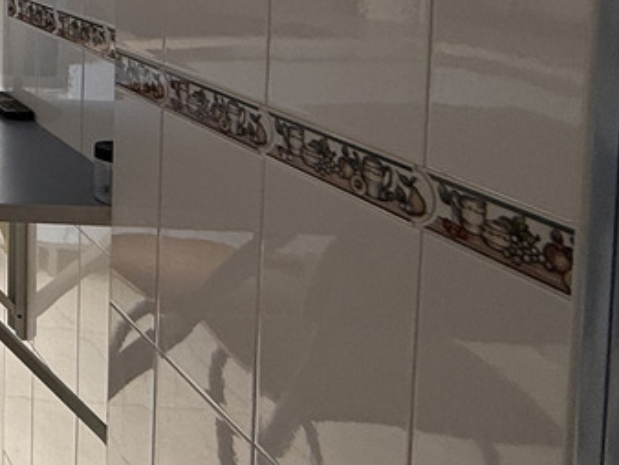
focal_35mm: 53
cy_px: -46
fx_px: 948
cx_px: -489
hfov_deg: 22.2
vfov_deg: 25.5
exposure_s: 1/99
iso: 64
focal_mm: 2.22
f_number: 2.2
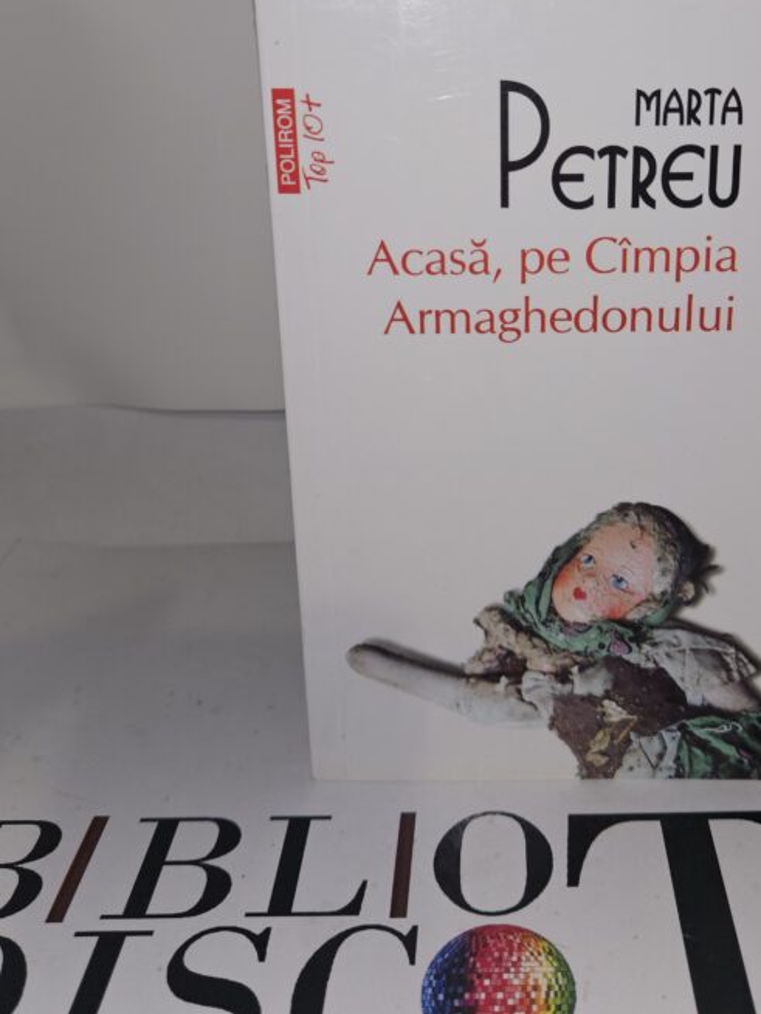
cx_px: 496
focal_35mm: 36
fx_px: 1055
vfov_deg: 50.1
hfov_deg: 39.3
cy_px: 309
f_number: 1.8
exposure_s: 1/50
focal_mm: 5.4
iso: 50
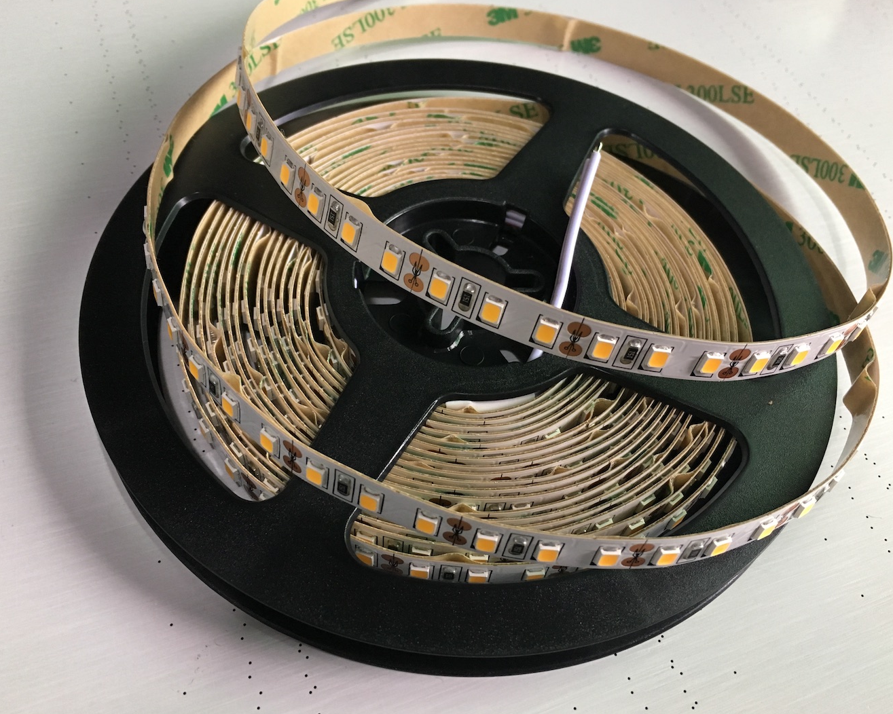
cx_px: 464
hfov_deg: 57.2
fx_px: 819
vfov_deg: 47.1
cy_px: 359
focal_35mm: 31
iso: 160
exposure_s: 1/33
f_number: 2.2
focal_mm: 4.15
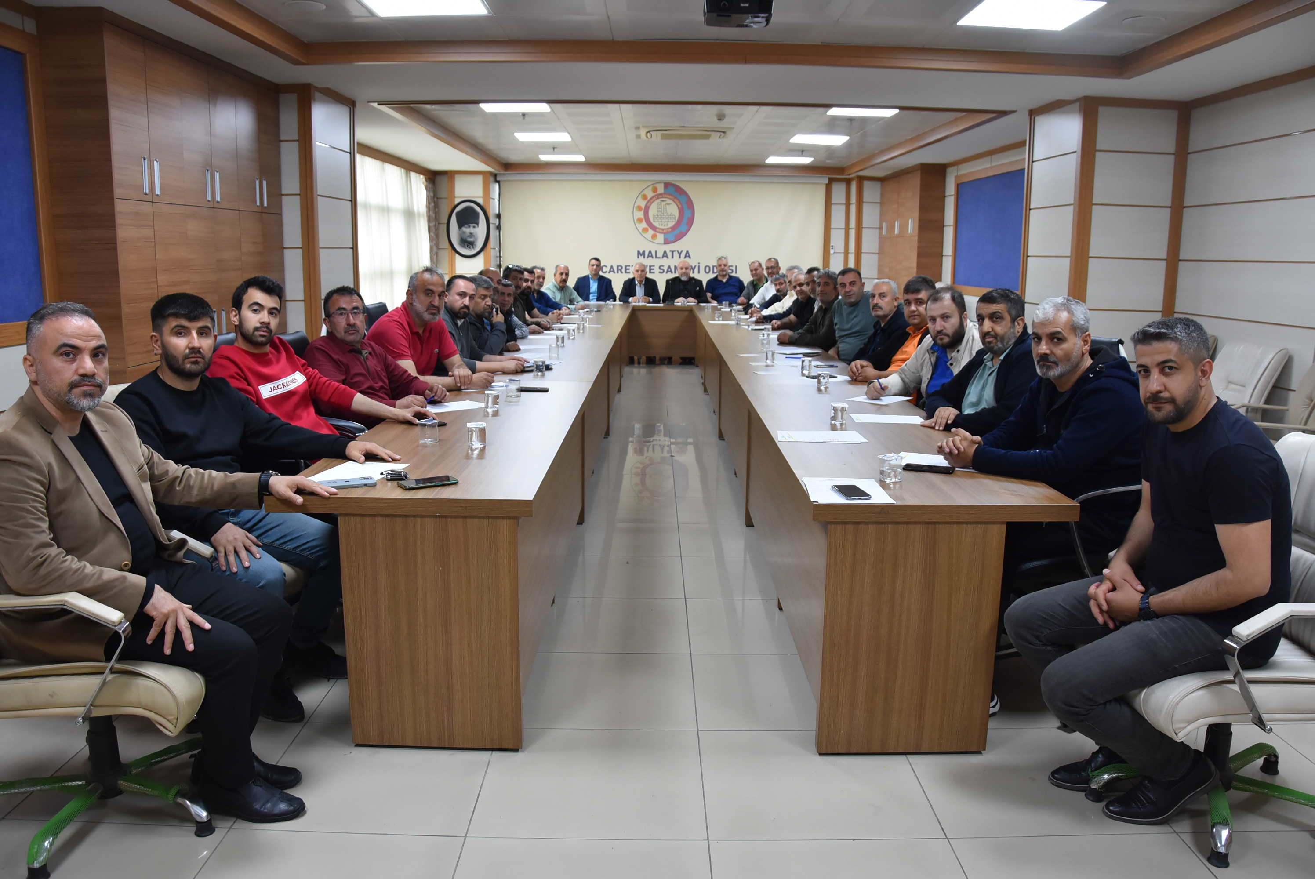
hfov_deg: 67.3
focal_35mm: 27
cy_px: 440
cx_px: 658
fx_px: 987
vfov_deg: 48.0
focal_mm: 18
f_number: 4.5
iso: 800
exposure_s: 1/80
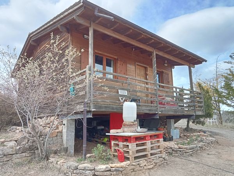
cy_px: 88
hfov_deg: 63.4
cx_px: 117
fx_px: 189
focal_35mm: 28
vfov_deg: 49.7
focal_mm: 3.46
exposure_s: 1/355
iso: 100
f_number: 2.2
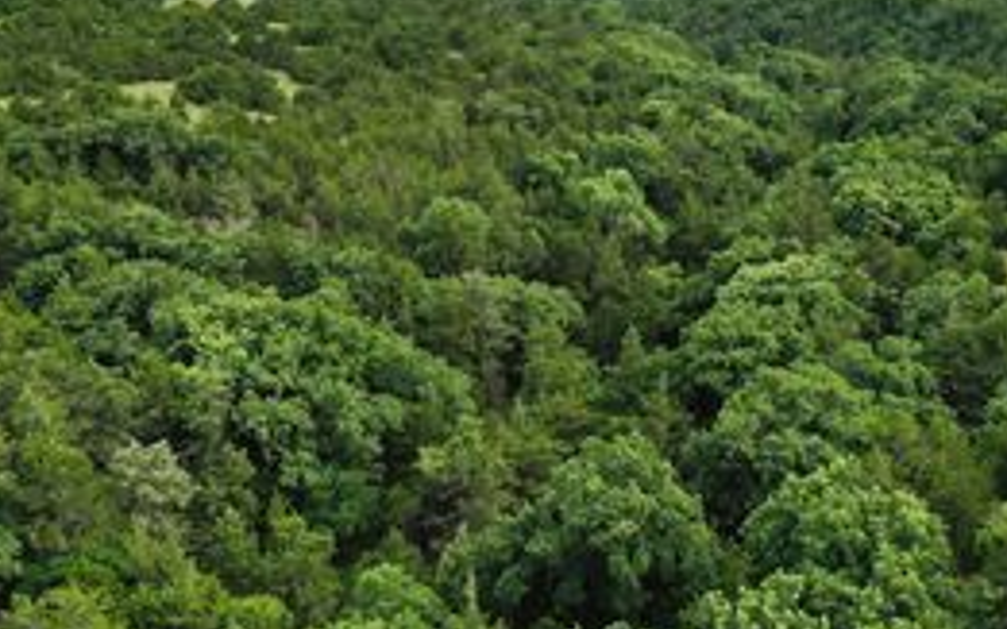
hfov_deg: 42.6
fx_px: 1290
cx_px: 552
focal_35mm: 47
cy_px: 276
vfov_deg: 27.4
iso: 100
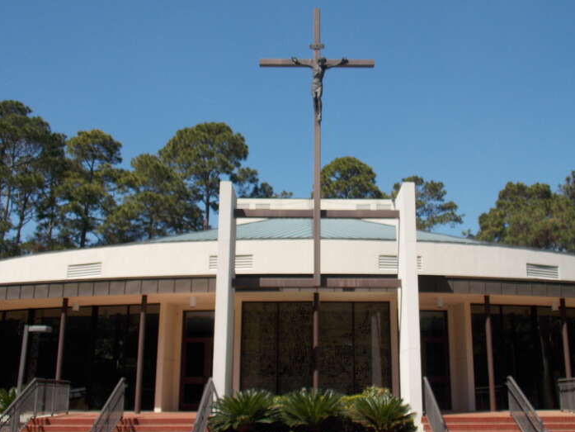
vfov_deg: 36.8
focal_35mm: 39
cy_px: 227
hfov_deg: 47.7
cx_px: 328
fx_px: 648
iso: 80
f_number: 3.4
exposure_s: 1/1000
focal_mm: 6.1
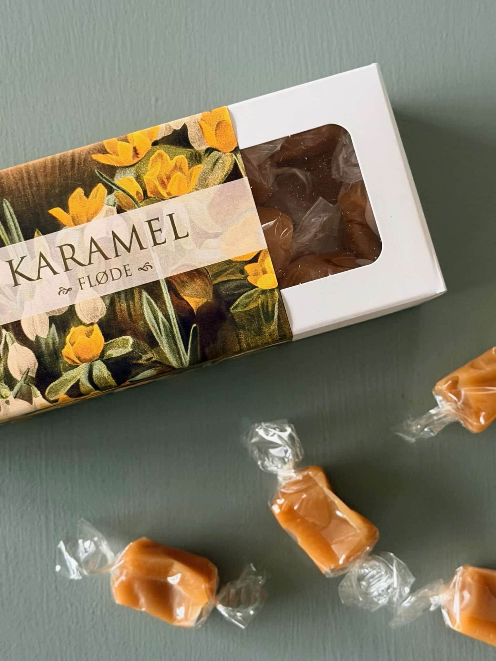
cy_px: 330
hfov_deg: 30.3
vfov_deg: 39.7
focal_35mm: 48
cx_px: 248
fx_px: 917
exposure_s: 1/40
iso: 500
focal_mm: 6.76
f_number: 1.78
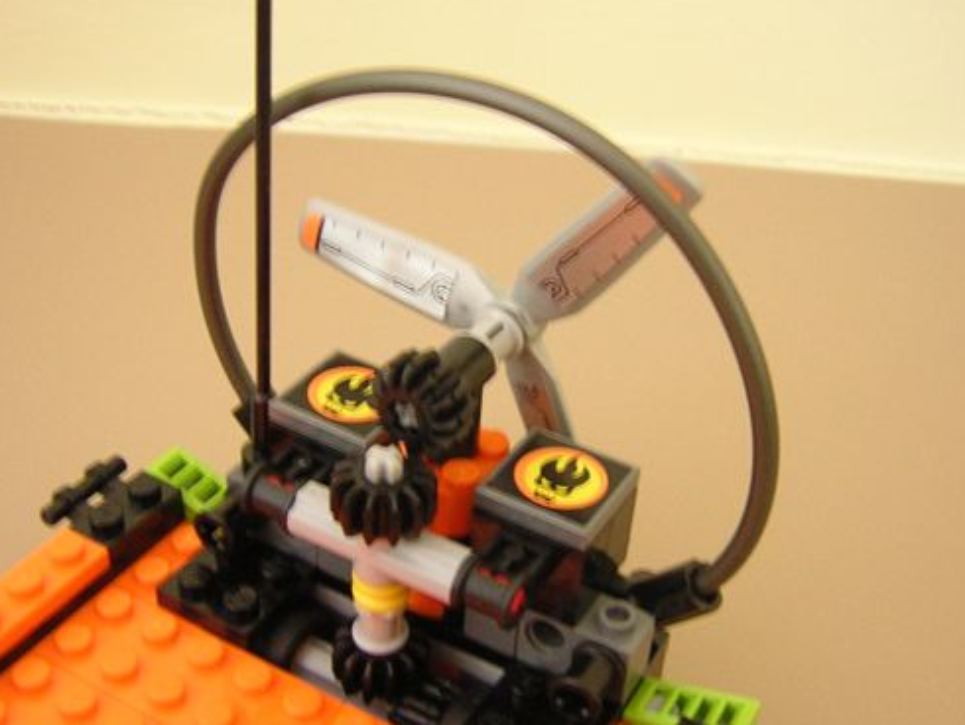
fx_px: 1311
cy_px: 349
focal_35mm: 47
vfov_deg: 30.9
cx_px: 514
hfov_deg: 40.4
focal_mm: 4.7
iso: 364
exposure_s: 1/3.2
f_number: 2.6
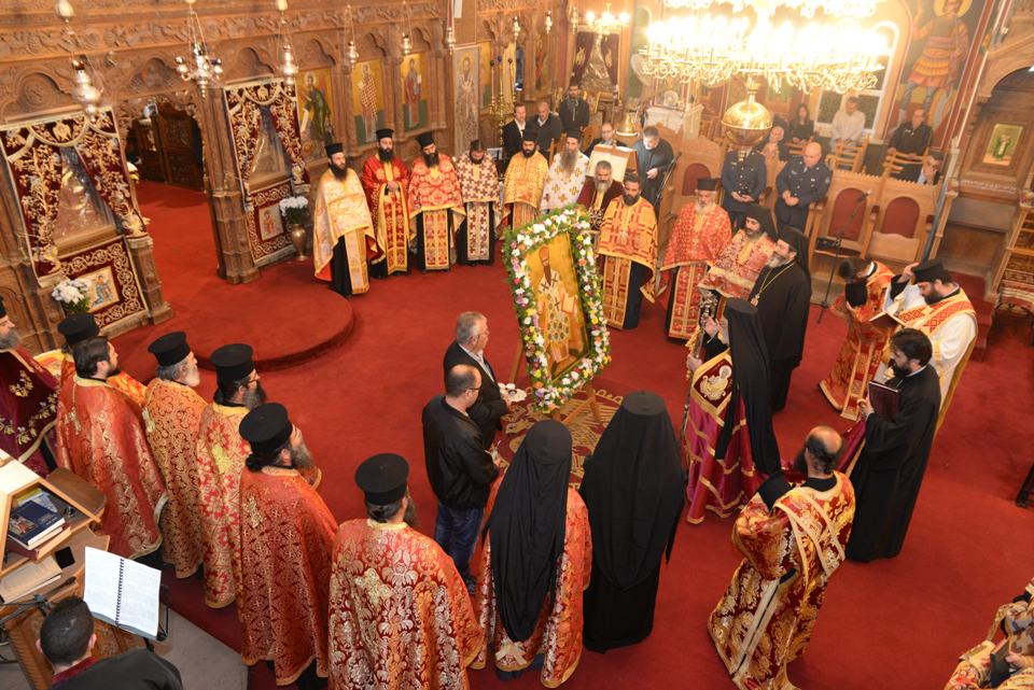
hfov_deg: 73.7
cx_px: 517
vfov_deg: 53.2
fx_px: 690
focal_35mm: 24
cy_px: 345
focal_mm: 24
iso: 1000
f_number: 4.5
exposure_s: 1/20
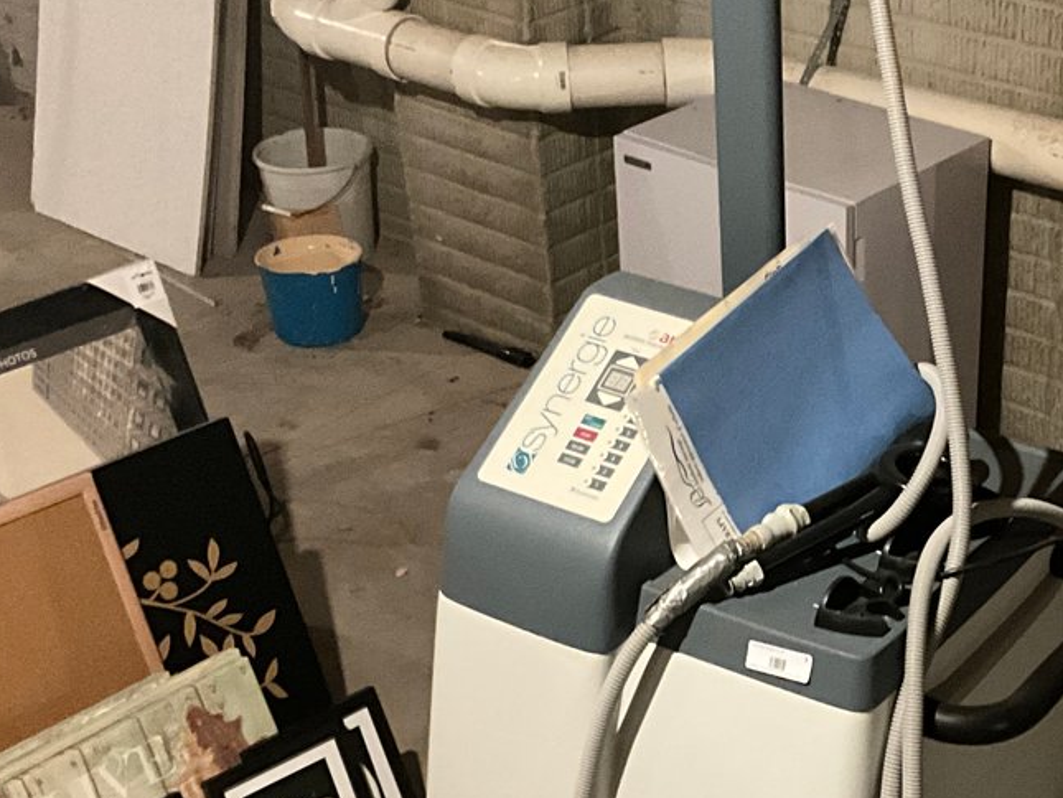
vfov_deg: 21.6
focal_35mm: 68
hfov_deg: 28.0
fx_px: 2089
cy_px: 504
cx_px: 836
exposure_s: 1/24
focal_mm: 3
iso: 500
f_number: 1.8
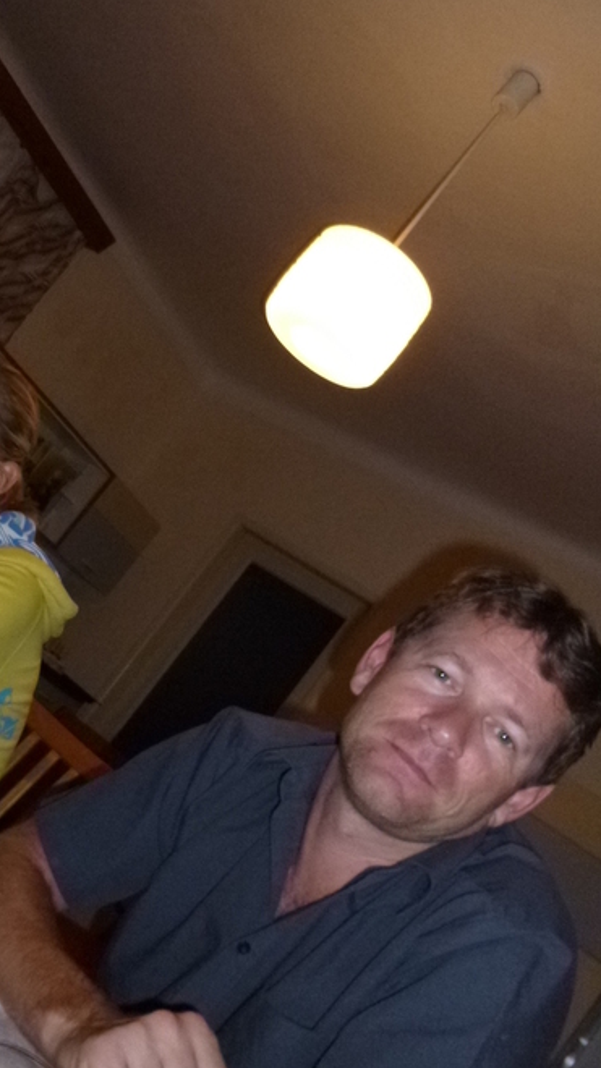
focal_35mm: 33
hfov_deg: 34.5
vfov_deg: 59.5
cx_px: 120
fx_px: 935
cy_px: 565
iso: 400
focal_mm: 4.5
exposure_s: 1/125
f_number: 3.1
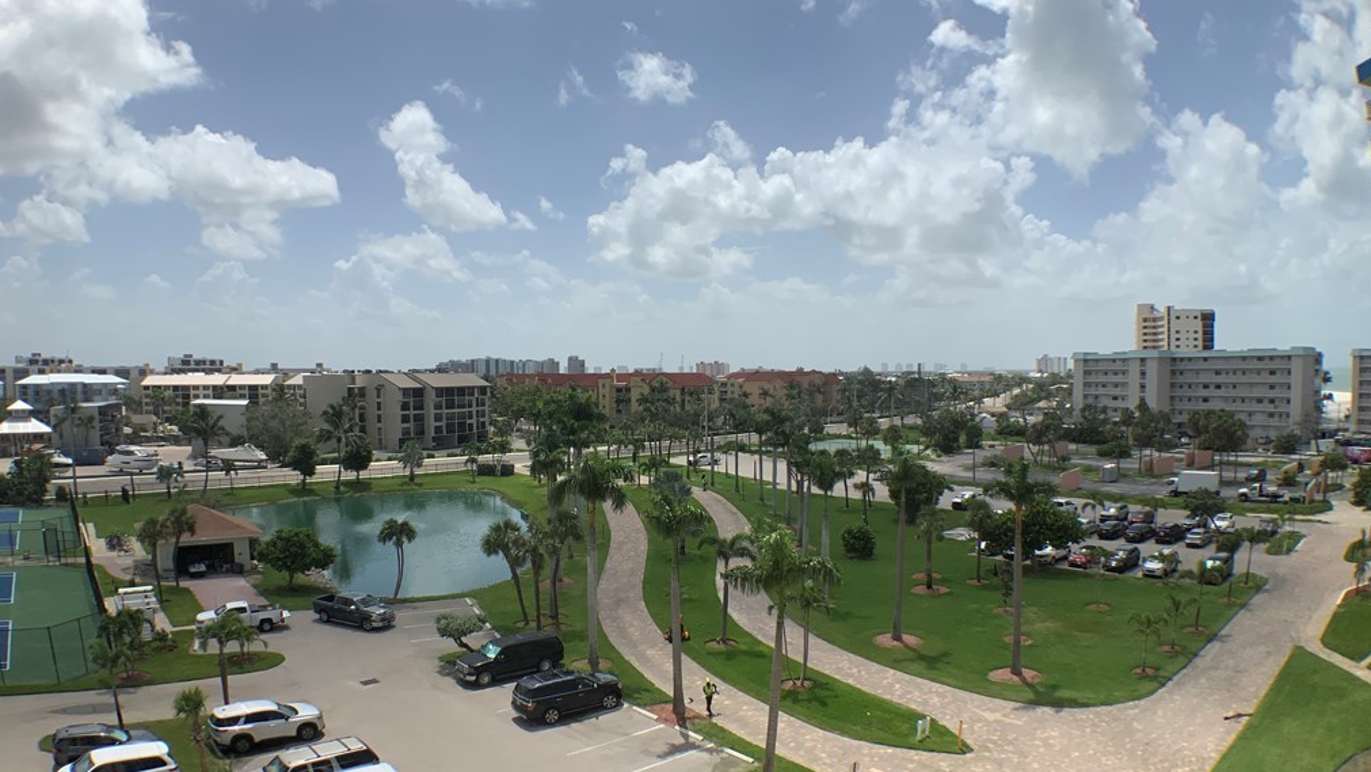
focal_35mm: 32
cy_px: 436
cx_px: 683
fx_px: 1163
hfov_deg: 61.0
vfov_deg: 36.6
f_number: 1.8
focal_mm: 3
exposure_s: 1/3788
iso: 20
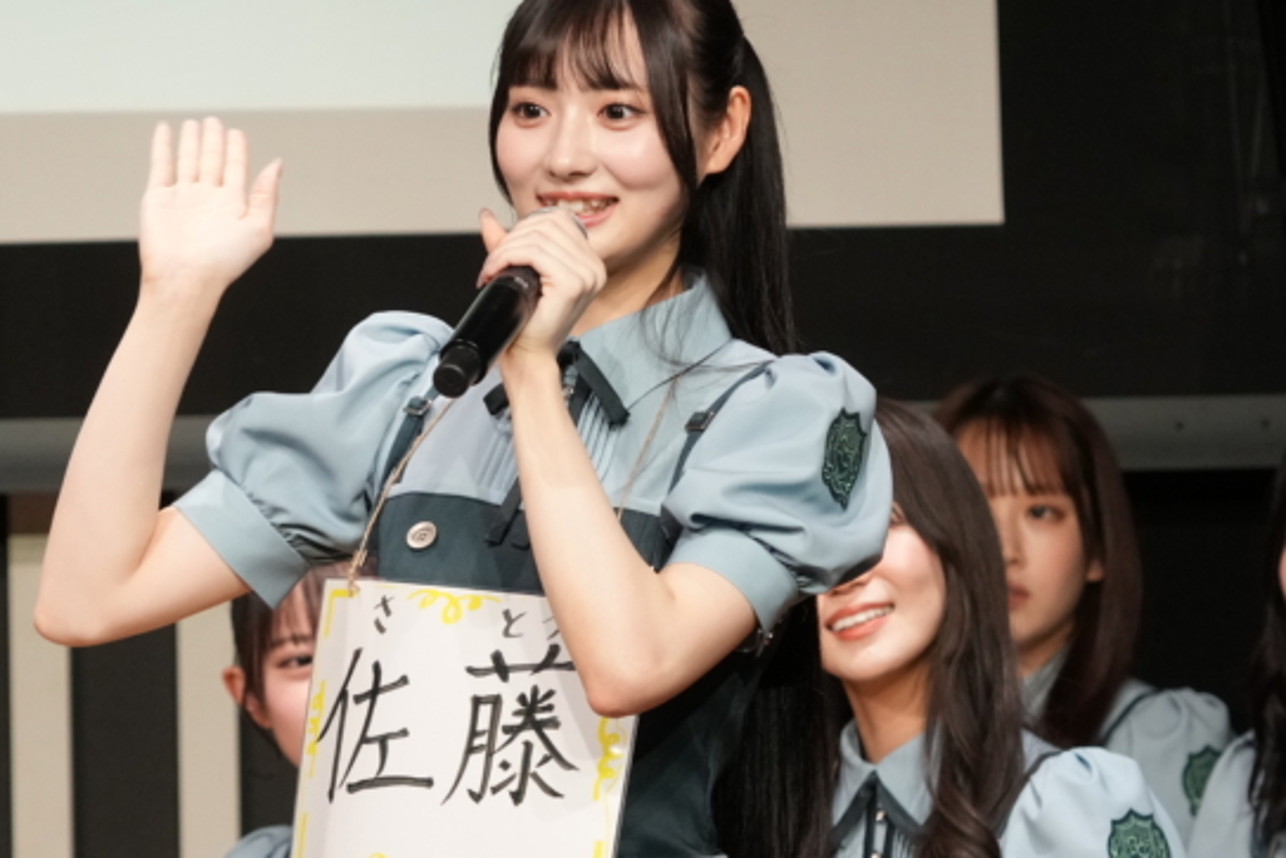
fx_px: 15859
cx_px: 779
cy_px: 721
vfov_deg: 3.1
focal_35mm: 444
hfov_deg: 4.6
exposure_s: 1/250
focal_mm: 201
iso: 2500
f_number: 6.3
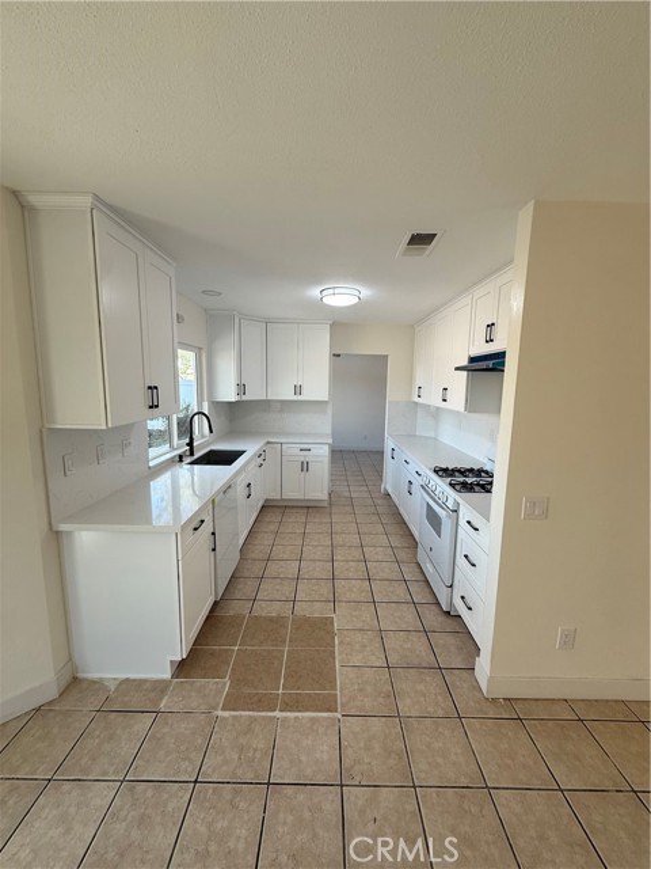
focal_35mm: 14
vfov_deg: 102.1
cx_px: 326
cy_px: 434
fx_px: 351
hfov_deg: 85.7
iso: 80
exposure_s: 1/120
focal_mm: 2.22
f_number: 2.2
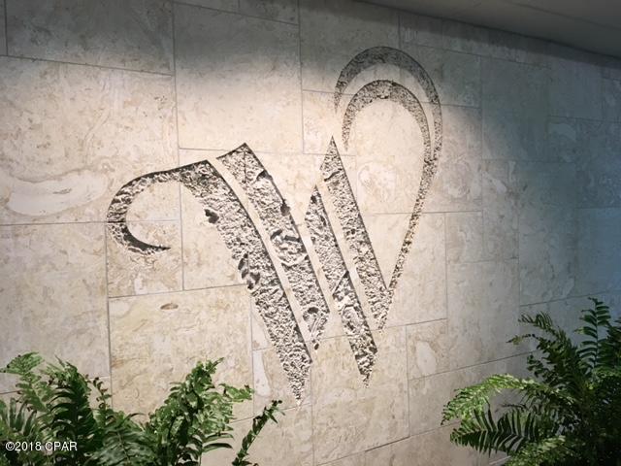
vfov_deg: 48.2
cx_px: 310
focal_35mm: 29
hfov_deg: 61.7
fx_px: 520
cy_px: 233
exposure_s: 1/30
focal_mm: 4.15
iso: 32
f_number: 2.2
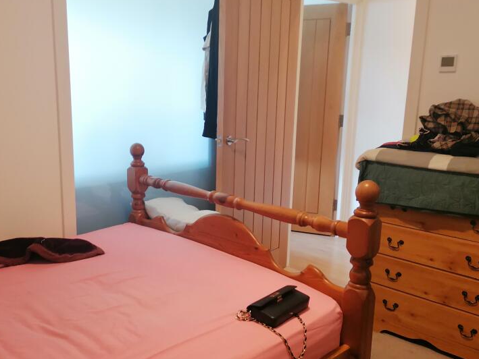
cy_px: 198
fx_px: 540
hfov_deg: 47.7
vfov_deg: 36.8
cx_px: 199
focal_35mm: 39
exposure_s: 1/33.3
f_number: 1.8
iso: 160
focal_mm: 4.75
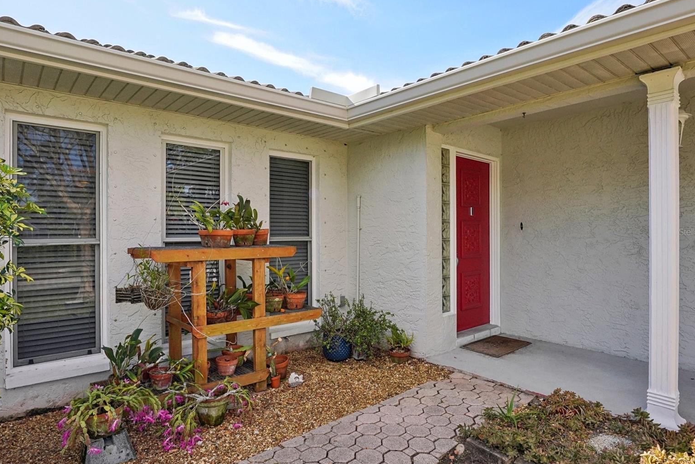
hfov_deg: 84.0
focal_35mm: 20
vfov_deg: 61.9
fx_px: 386
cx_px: 354
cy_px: 232
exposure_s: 1/500
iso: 500
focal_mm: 13
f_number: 8
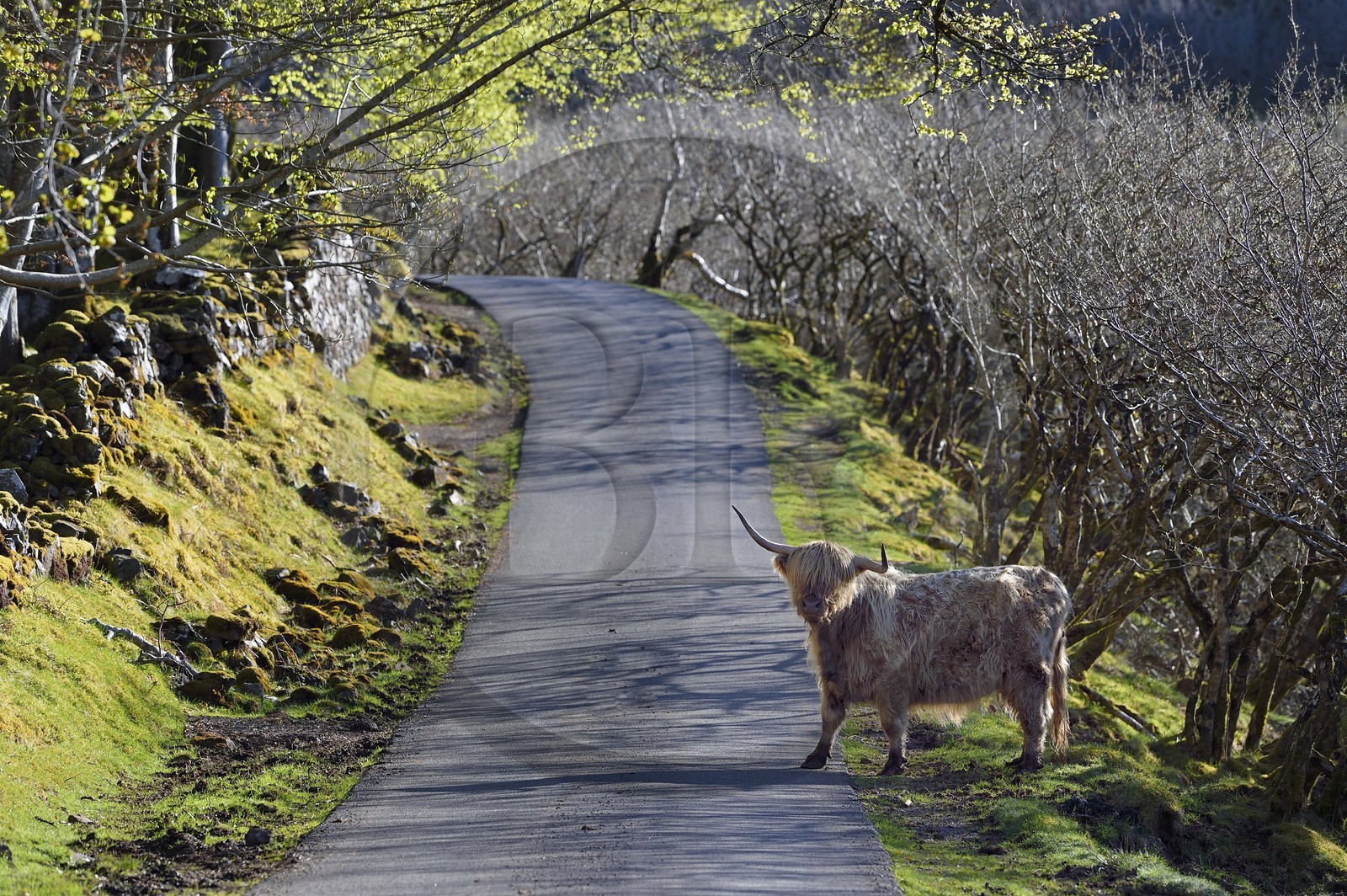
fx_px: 7477
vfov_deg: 6.9
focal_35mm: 200
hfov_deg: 10.3
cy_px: 448
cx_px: 674
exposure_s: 1/500
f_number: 4.5
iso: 200
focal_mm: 200
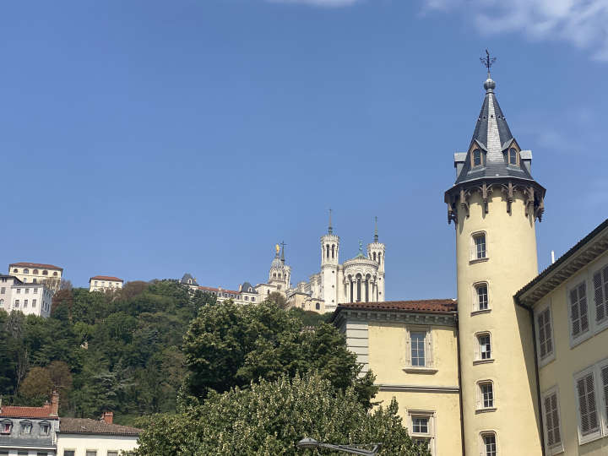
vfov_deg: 28.0
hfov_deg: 36.8
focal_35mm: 52
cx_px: 304
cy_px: 228
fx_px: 913
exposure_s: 1/2083
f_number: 2
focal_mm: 6
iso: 20
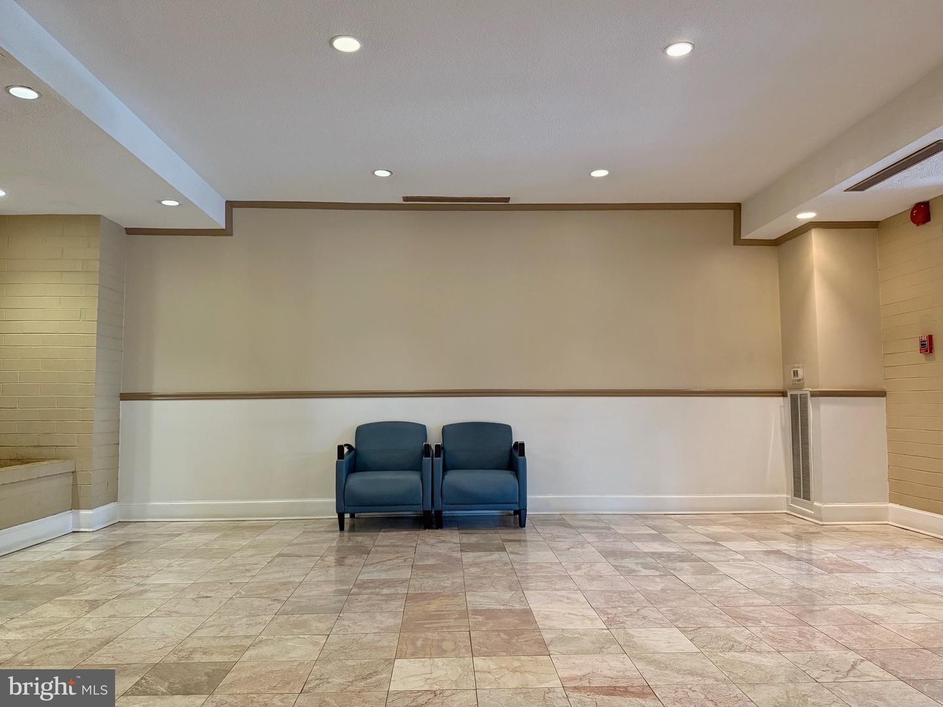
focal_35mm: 24
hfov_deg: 71.6
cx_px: 472
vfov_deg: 56.8
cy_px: 354
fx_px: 654
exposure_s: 1/60
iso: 500
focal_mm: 6.76
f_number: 1.78
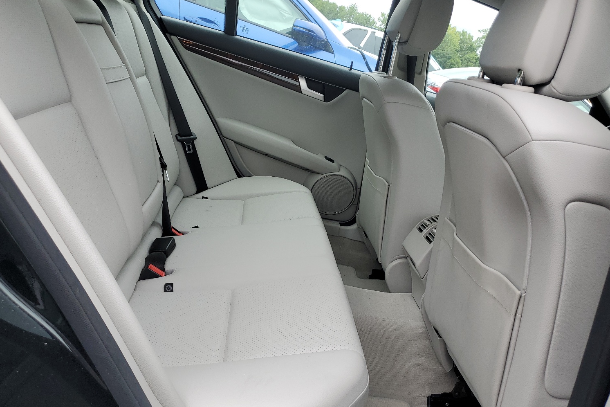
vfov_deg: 45.0
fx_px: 491
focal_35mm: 29
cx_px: 305
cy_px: 205
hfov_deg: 63.7
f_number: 1.5
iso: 50
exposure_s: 1/333
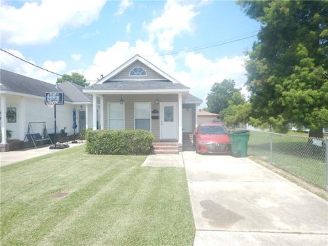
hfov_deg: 71.6
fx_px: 227
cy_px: 123
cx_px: 164
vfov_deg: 56.8
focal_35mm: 24
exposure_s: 1/1250
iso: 125
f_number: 2.8
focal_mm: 4.3
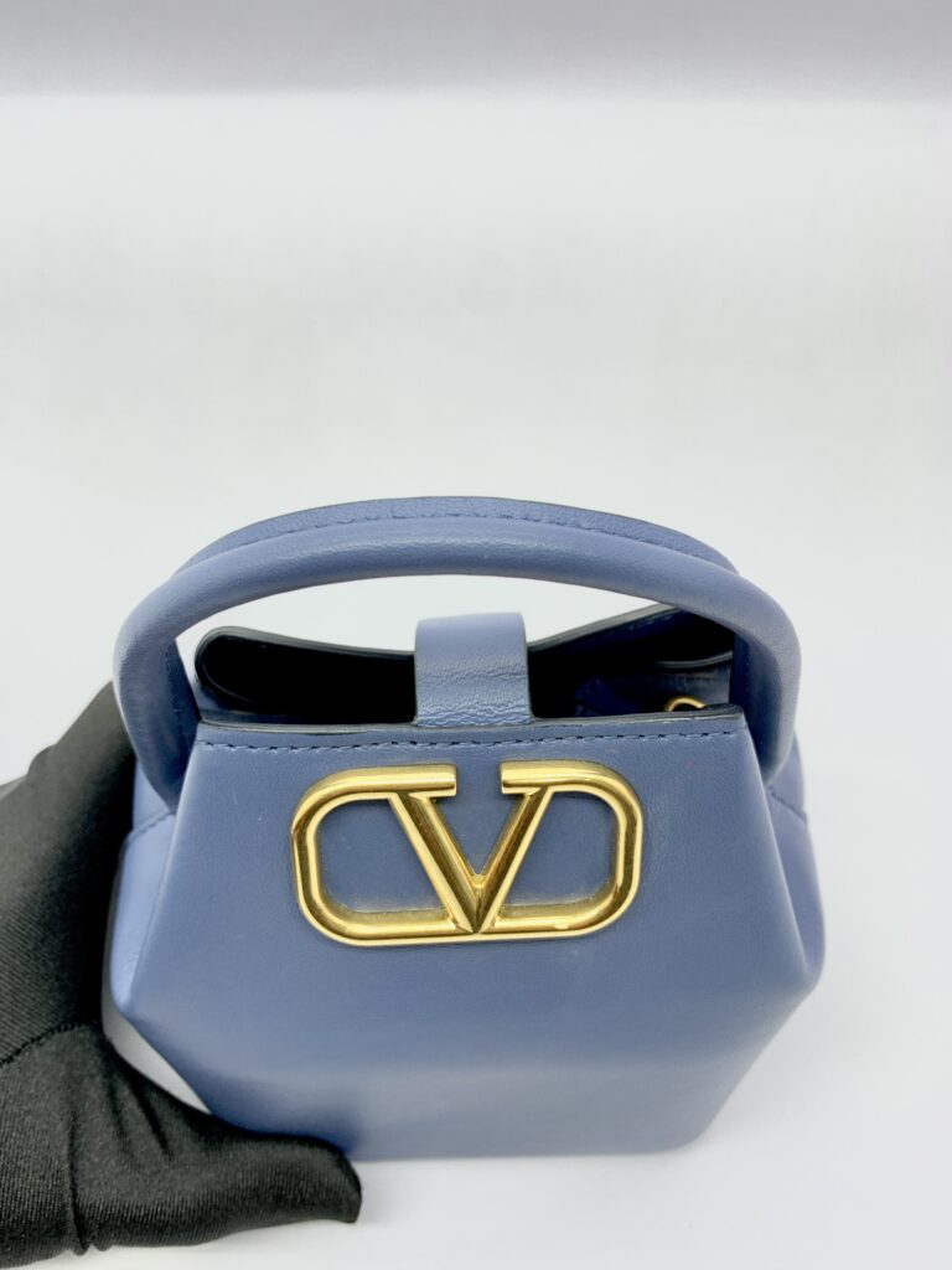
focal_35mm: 26
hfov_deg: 53.1
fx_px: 953
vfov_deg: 67.3
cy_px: 635
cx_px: 476
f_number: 1.8
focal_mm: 4.25
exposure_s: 1/100
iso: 50
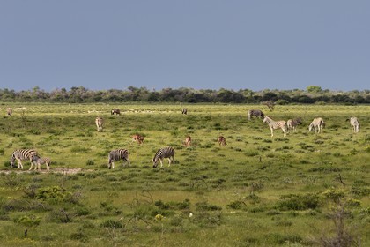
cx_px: 185
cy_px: 124
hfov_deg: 7.4
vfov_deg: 4.9
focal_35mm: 280
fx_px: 2878
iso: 400
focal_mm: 280
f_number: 10
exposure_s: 1/640
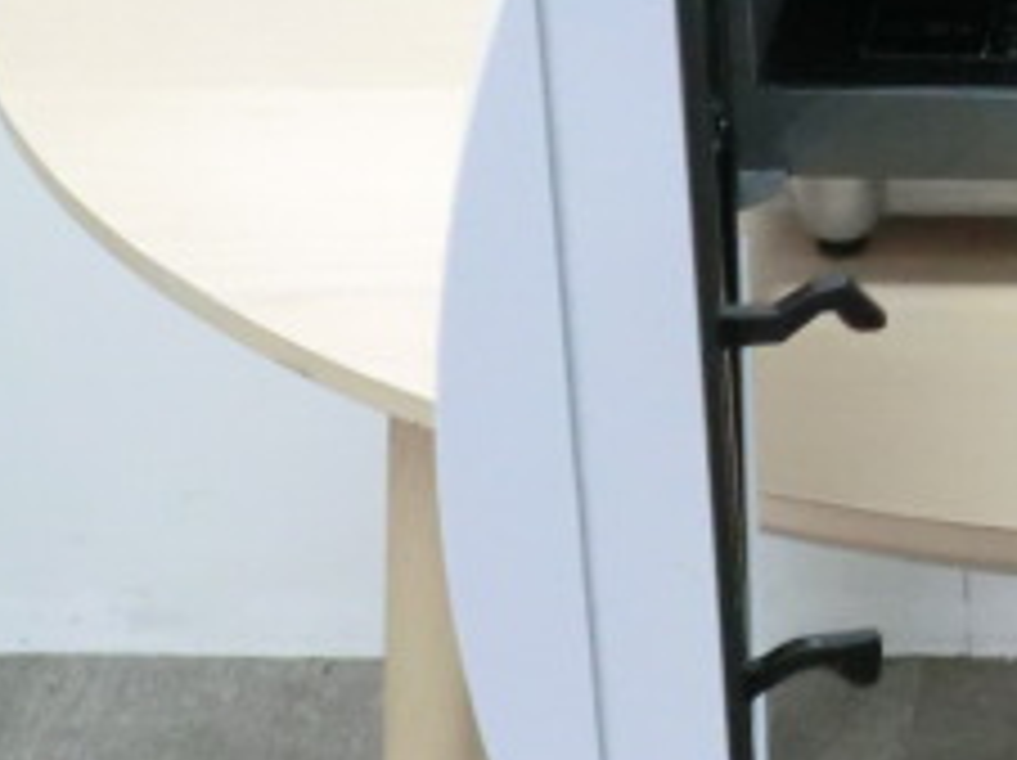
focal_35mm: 153
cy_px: -85
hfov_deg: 12.5
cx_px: 1382
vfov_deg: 9.6
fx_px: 4490
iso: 800
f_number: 4.5
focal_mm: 9.8
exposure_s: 1/40
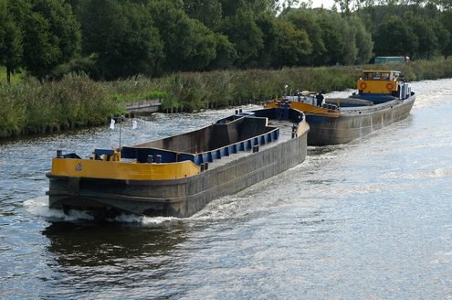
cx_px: 226
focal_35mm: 82
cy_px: 150
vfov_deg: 16.5
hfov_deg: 24.7
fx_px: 1034
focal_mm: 55
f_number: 10
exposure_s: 1/200
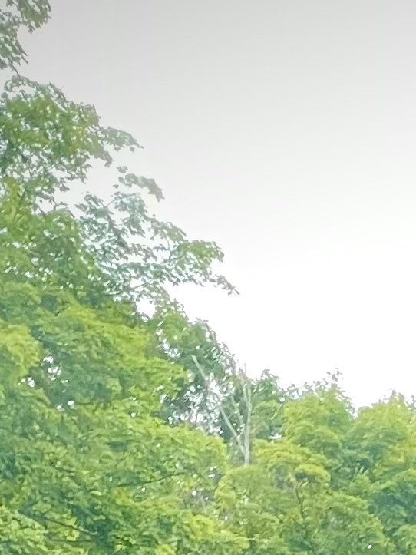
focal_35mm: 290
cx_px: 645
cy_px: 1428
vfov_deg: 6.4
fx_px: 4648
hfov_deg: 5.1
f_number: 2
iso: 50
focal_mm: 6
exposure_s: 1/122
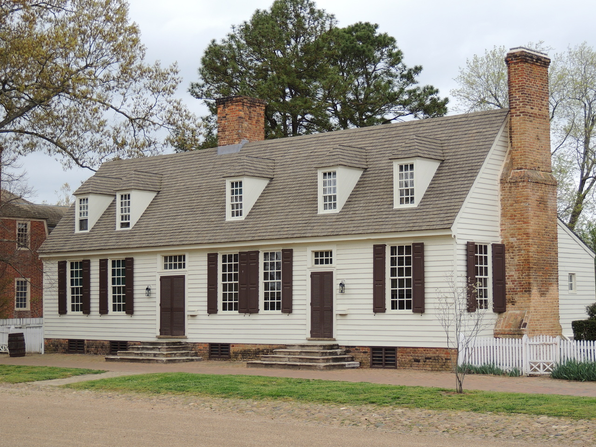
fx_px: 1205
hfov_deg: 27.8
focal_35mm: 70
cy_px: 224
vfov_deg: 21.0
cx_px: 298
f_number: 3.9
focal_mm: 12.4
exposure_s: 1/320
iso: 100
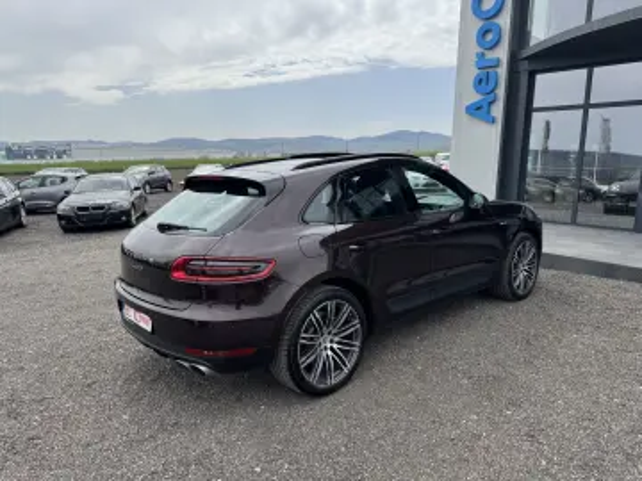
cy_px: 240
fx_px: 445
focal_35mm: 24
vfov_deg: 56.8
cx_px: 321
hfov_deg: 71.6
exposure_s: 1/3597
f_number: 1.78
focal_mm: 6.76
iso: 80
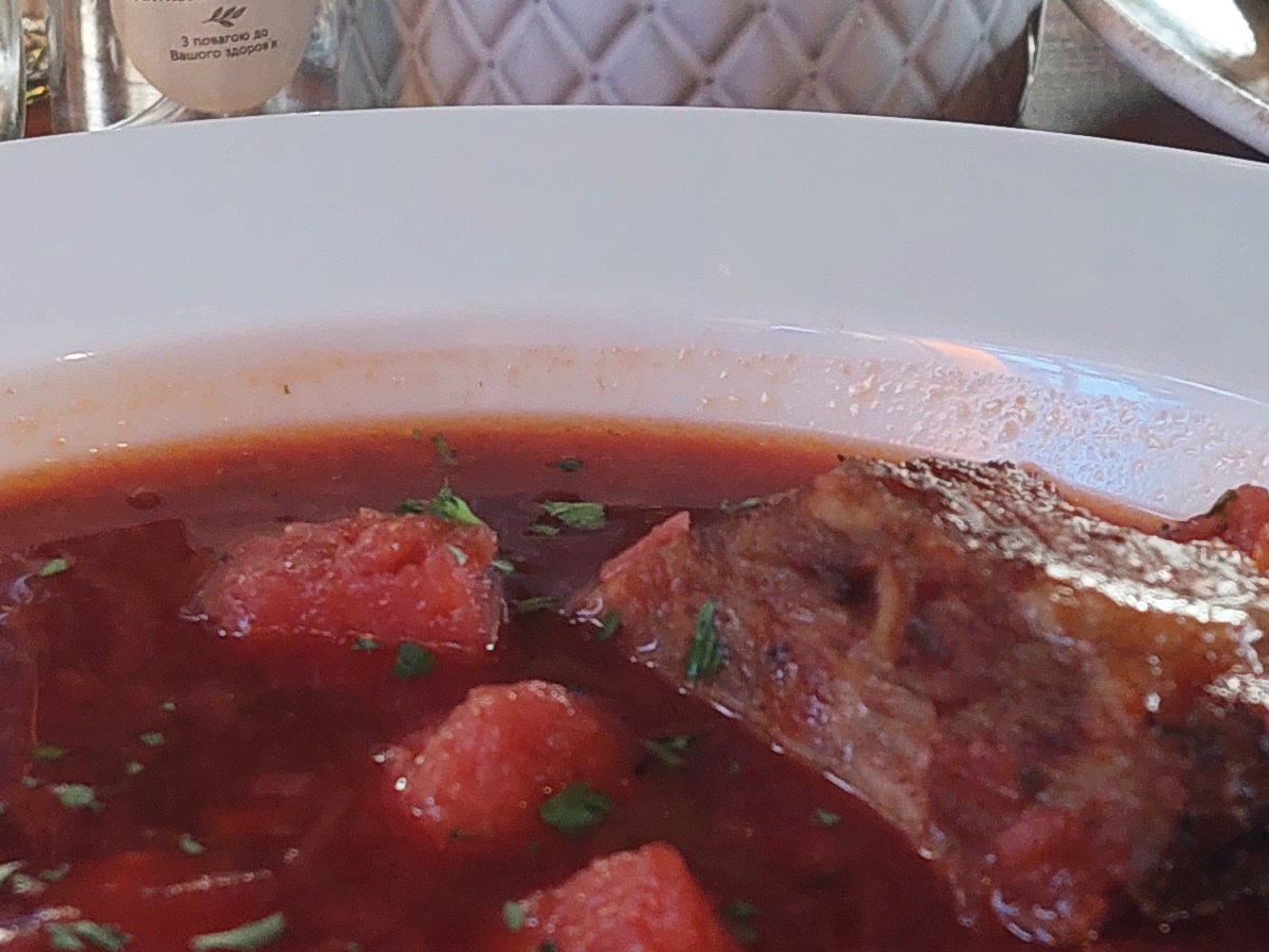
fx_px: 3410
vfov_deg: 15.9
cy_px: 551
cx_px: 611
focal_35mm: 93
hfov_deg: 21.1
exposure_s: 1/50
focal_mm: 5.23
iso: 200
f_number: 1.8
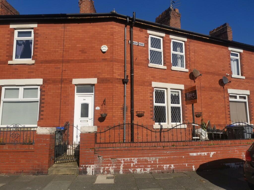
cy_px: 95
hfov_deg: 65.3
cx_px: 127
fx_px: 198
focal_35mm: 27
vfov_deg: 51.4
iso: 50
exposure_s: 1/4132
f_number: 1.8
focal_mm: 5.58
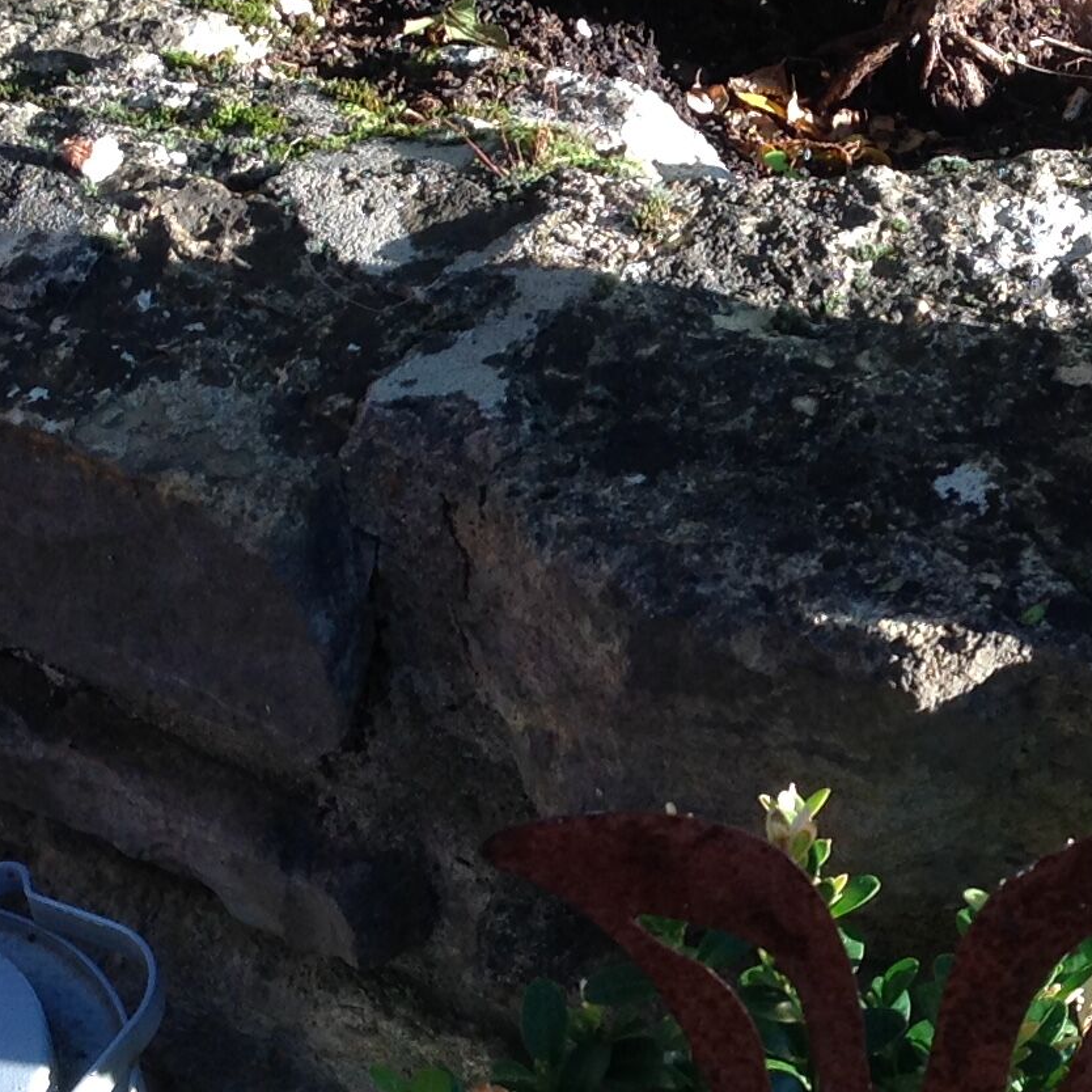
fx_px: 3426
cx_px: 977
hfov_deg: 17.8
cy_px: 516
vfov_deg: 18.1
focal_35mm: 96
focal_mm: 4.28
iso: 50
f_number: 2.4
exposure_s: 1/176
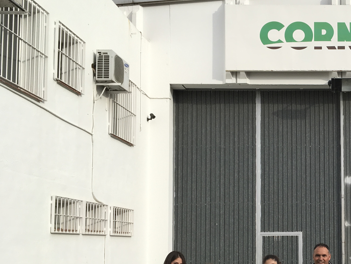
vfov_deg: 25.3
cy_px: 207
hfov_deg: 31.5
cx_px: 344
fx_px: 578
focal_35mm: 57
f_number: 2.2
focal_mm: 4.15
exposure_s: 1/1131
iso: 25
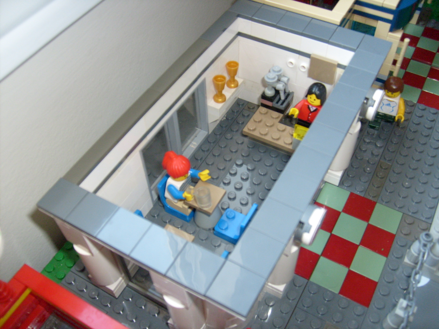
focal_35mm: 35
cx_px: 220
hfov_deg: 52.6
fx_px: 444
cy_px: 164
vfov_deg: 40.7
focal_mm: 5.8
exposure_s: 1/45
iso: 100
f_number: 2.8
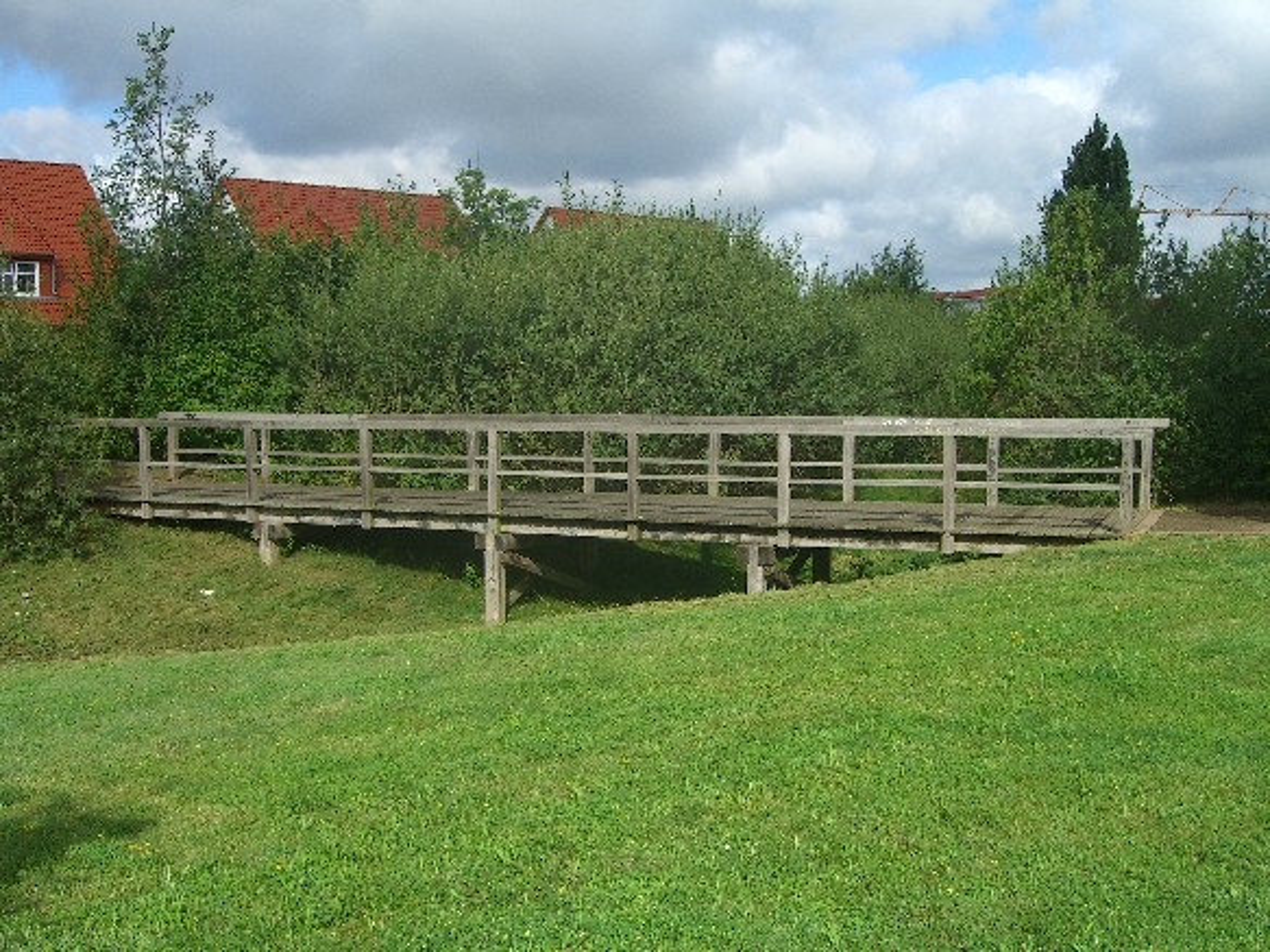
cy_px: 476
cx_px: 635
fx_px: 1394
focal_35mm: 38
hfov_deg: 49.0
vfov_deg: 37.7
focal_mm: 7.9
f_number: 8
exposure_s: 1/125
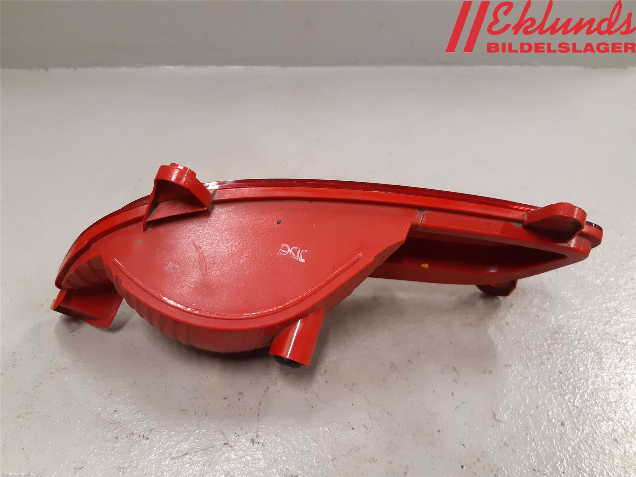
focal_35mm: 26
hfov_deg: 67.3
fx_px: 478
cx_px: 318
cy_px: 238
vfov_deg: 53.1
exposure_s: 1/50
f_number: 1.7
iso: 160
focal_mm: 3.93
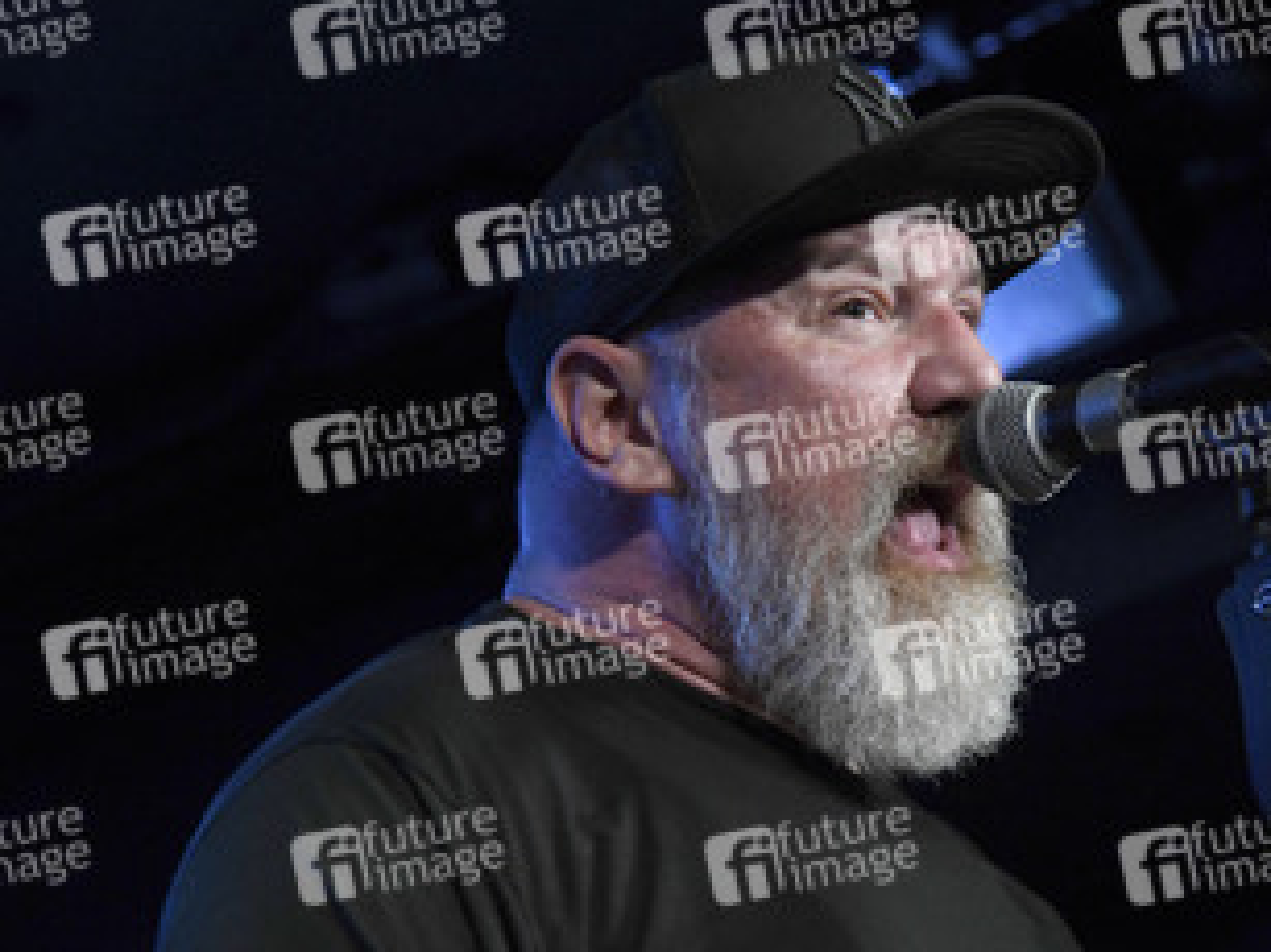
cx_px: 867
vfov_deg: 13.4
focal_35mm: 110
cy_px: 546
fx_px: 4037
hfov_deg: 17.8
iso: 3200
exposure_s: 1/125
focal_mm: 78
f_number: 4
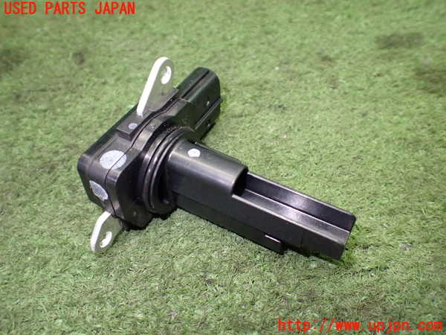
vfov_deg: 46.8
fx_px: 387
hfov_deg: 60.0
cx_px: 223
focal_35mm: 30
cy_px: 168
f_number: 2.3
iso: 800
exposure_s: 1/125
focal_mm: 5.4
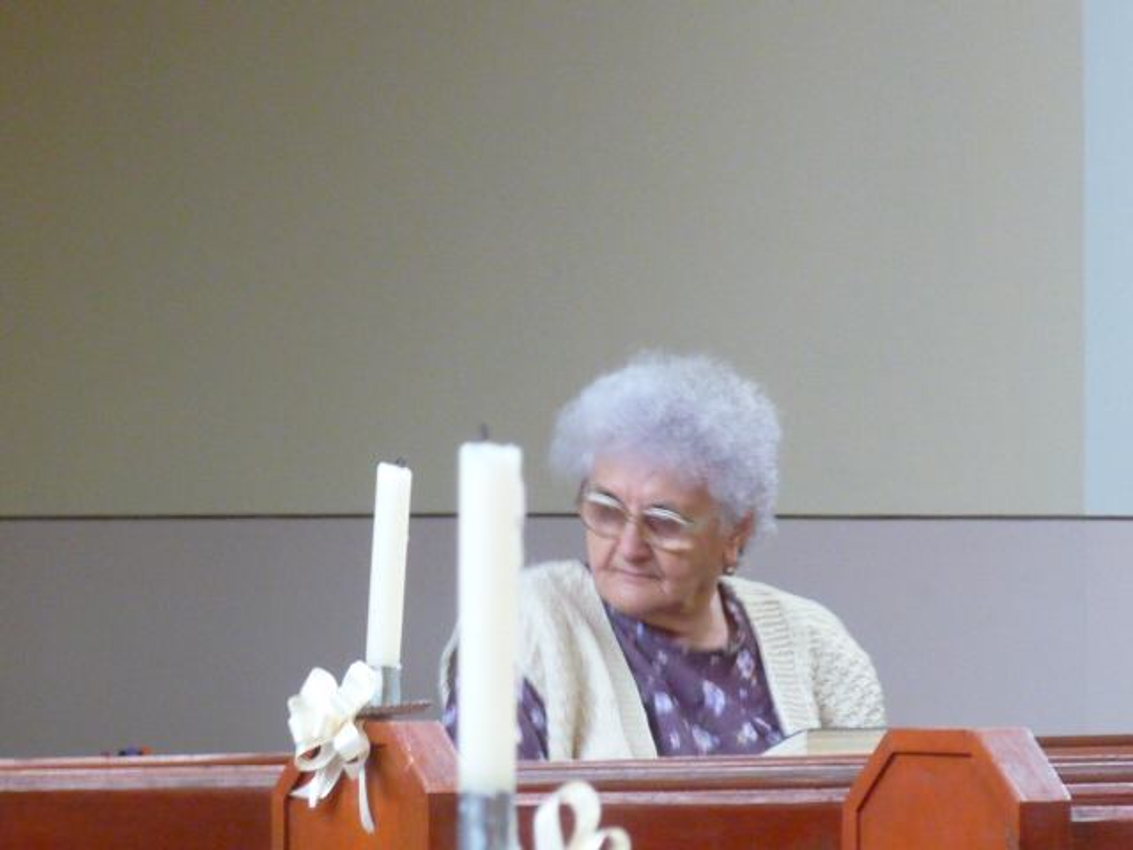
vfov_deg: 4.2
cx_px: 566
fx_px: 11652
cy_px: 425
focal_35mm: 356
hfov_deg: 5.6
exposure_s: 1/8
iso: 400
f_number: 3.7
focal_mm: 35.6
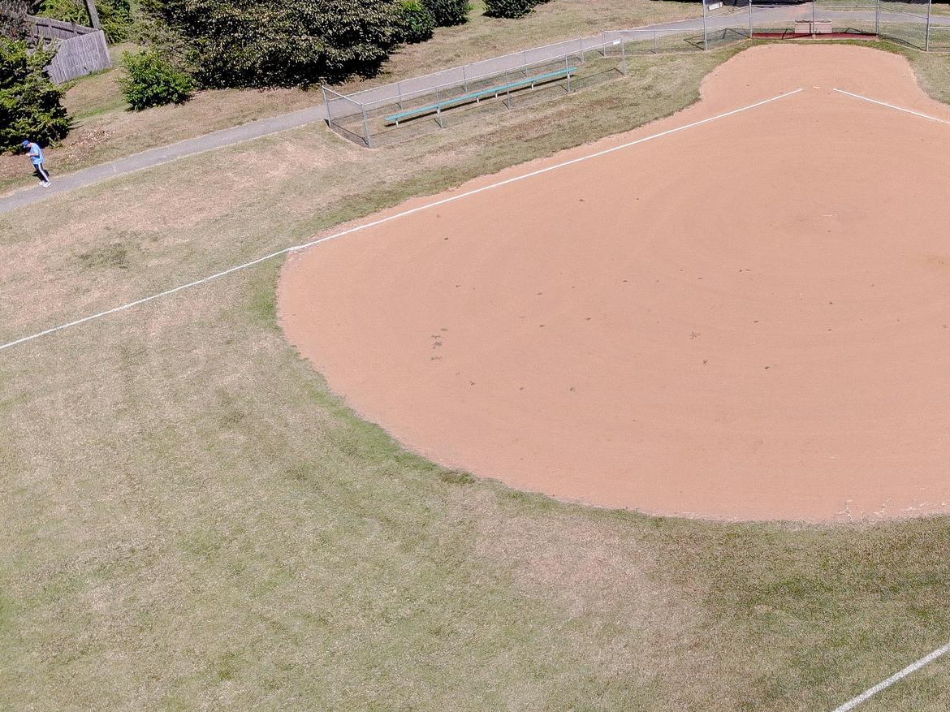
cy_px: 247
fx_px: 1152
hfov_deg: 41.8
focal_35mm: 42
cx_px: 826
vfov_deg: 34.1
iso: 101
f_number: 2.8
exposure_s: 1/2037
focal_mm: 4.5
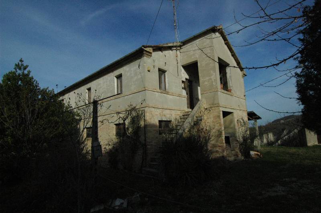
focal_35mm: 18
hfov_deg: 90.0
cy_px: 106
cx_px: 160
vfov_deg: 67.3
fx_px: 160
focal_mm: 12
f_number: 18
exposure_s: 1/1250
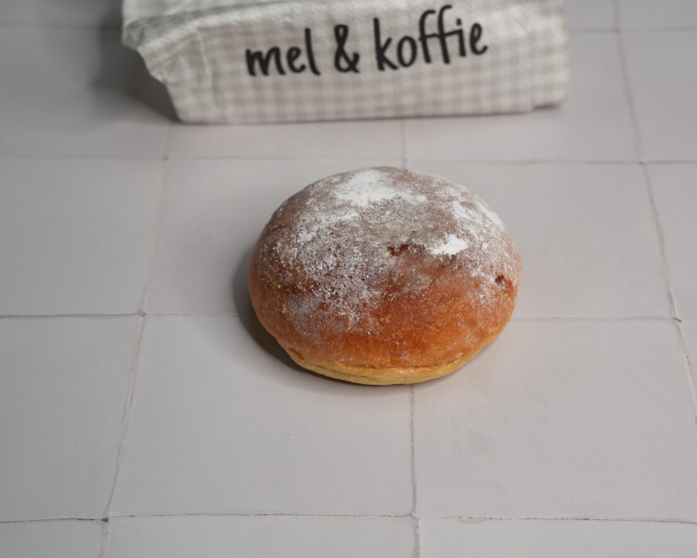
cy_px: 281
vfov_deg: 19.2
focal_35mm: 80
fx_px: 1650
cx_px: 379
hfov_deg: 23.8
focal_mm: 70
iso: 640
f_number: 6.3
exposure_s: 1/200
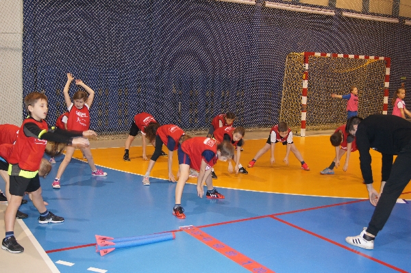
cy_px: 136
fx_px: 445
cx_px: 206
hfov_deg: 49.6
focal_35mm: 39
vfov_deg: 34.2
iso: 500
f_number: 4.5
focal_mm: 26
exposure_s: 1/60
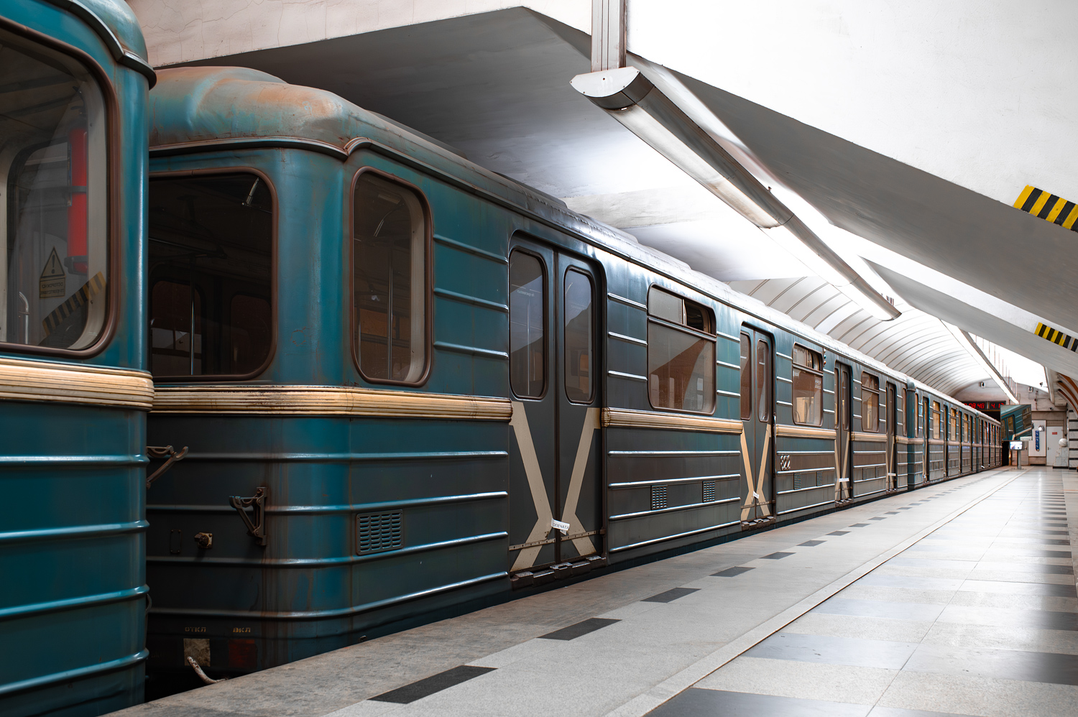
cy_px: 358
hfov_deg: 54.5
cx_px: 539
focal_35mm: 35
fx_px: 1047
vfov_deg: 37.8
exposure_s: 1/30
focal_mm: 35
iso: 2000
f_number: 5.6
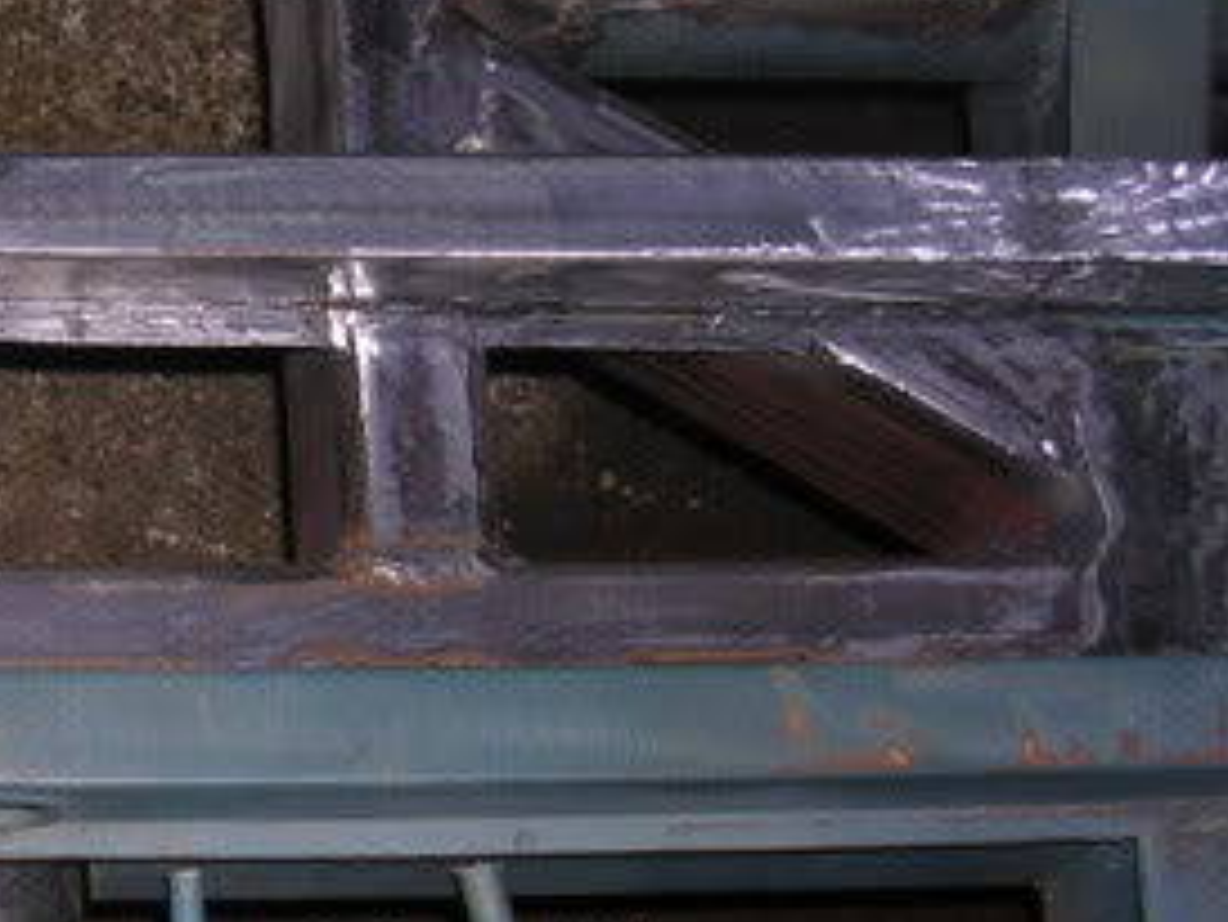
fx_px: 3159
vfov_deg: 16.6
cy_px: 369
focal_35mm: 89
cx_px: -94
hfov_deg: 21.0
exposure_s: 1/60.1
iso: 50
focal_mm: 5.8
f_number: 2.8
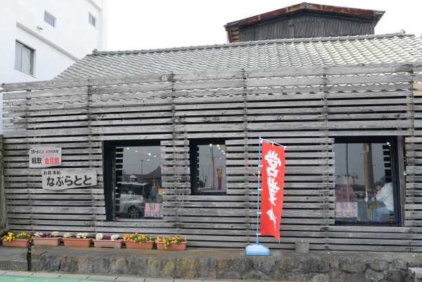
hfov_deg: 54.0
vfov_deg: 37.9
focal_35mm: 35
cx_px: 168
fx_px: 410
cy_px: 145
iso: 800
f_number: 8
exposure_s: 1/1000
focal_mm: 28
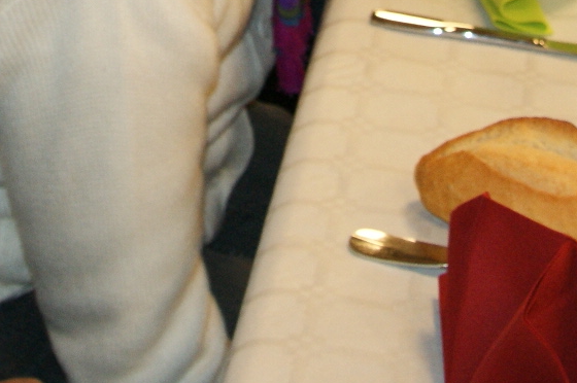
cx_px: 139
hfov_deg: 13.9
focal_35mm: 147
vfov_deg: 8.8
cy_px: -386
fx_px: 2353
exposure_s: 1/60
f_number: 5.6
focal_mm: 24
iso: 400
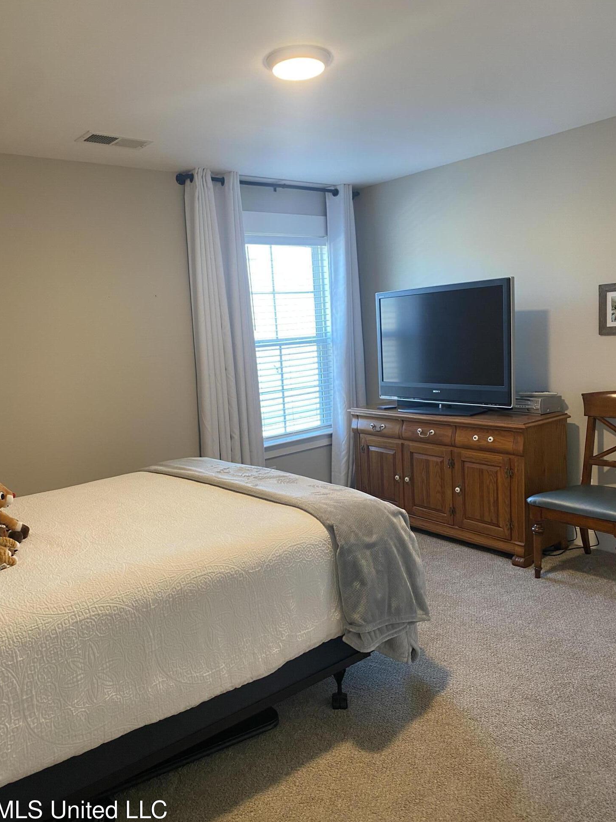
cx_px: 312
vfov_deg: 65.3
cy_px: 422
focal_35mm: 27
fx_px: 641
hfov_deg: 51.3
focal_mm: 4.25
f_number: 1.8
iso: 80
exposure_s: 1/60
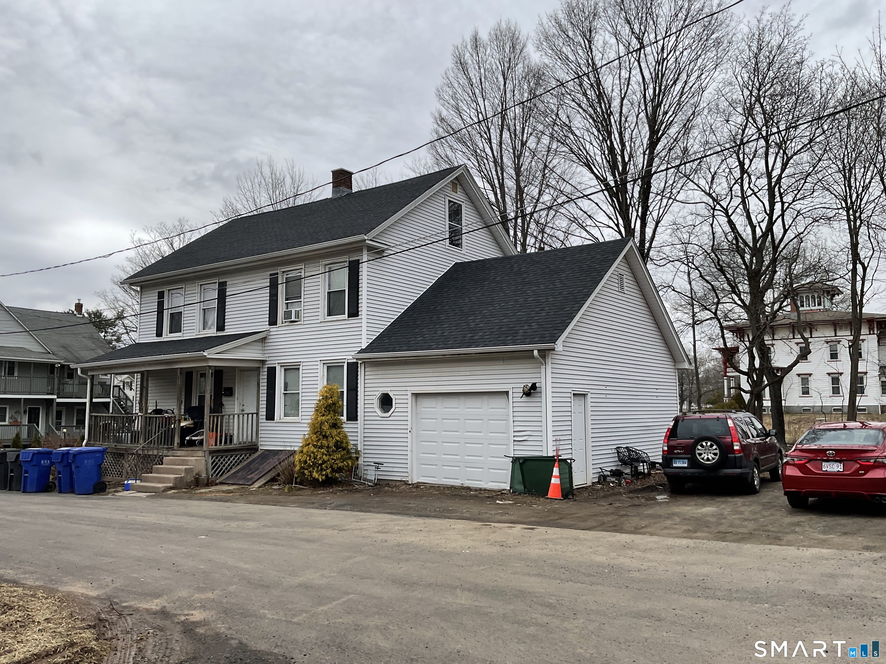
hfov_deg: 61.7
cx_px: 443
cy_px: 332
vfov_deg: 48.2
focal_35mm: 29
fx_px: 742
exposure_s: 1/338
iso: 16
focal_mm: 3
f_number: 1.8
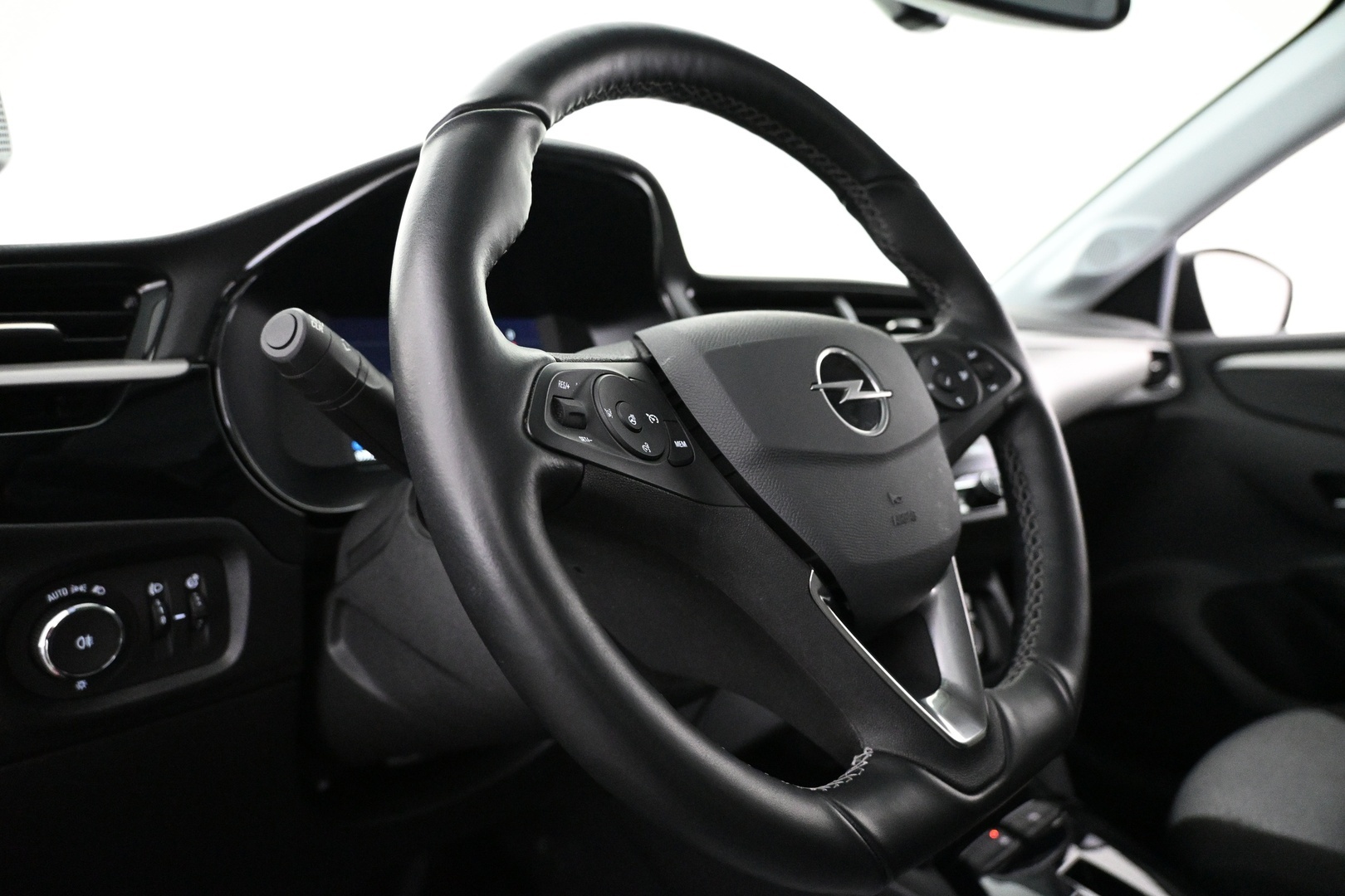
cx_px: 672
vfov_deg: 50.4
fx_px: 953
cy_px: 448
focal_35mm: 26
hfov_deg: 70.4
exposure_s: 1/60
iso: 5600
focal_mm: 17
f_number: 3.5
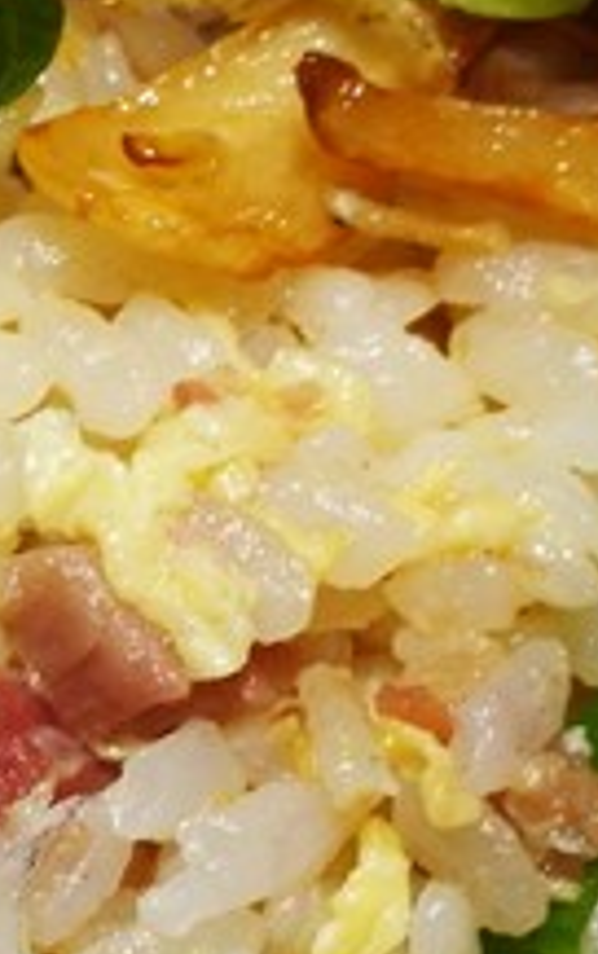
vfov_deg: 21.8
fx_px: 2472
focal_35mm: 95
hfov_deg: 13.6
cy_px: 501
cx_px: -18
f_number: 4
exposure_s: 1/50
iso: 100
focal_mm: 4.5
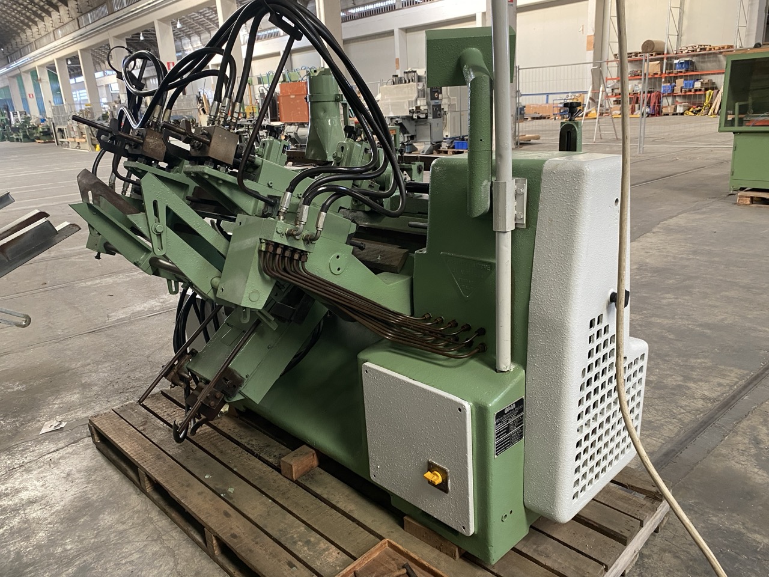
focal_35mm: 26
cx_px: 384
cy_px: 288
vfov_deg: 53.1
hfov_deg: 67.3
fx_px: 578
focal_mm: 4.25
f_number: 1.8
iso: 320
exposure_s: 1/60
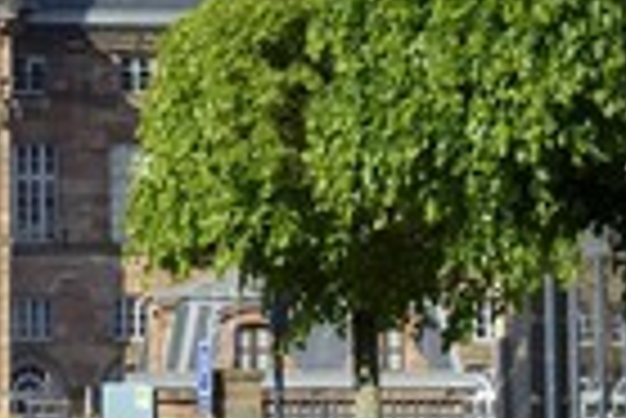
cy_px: 216
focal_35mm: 166
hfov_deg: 12.1
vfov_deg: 8.3
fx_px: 2890
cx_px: -117
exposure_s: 1/250
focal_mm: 55
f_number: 11
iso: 200
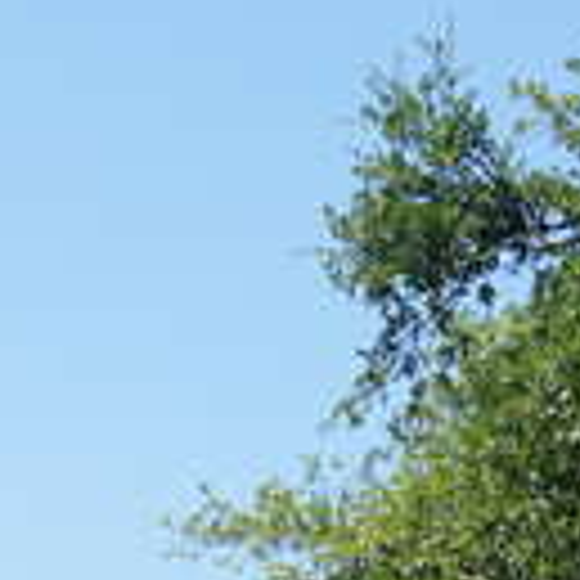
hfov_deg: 9.1
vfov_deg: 9.0
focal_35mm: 189
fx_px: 3583
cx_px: -117
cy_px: 897
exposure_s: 1/100
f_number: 10
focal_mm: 24
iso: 100
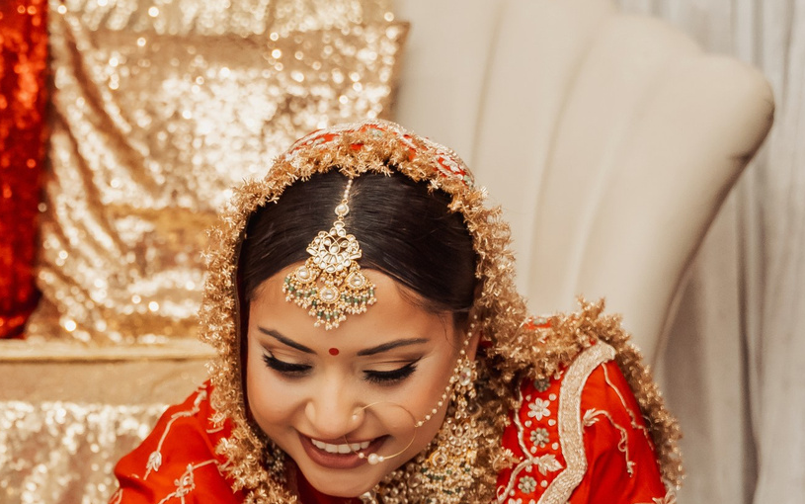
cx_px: -5
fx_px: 2858
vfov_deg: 9.9
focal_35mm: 130
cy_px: 575
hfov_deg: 15.7
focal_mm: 40.7
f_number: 2.8
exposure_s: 1/200
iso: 800
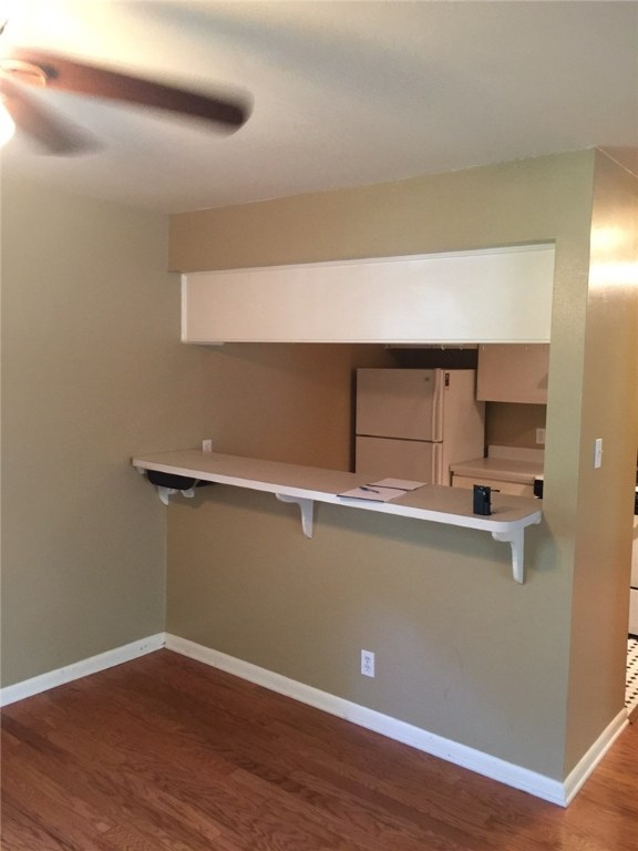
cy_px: 426
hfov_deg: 48.2
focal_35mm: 29
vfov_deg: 61.7
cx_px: 319
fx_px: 713
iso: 125
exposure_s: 1/15
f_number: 2.2
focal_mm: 4.15
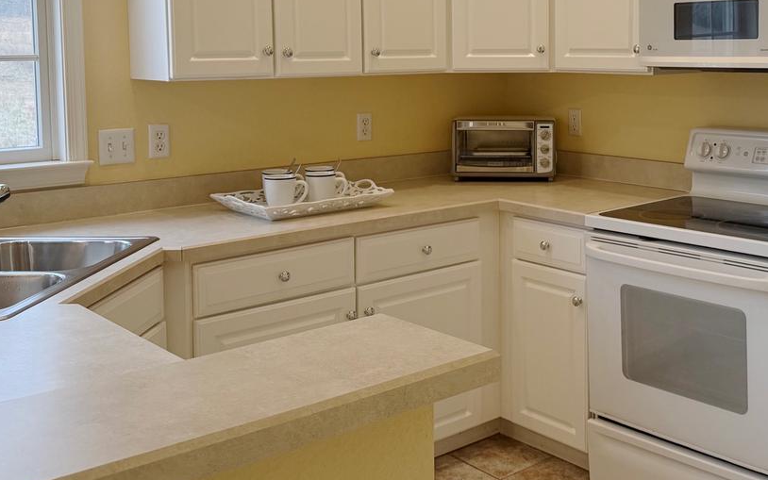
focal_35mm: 45
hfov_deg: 43.6
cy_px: 106
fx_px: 942
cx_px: 523
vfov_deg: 28.1
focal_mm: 6.76
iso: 200
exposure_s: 1/199
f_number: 1.78
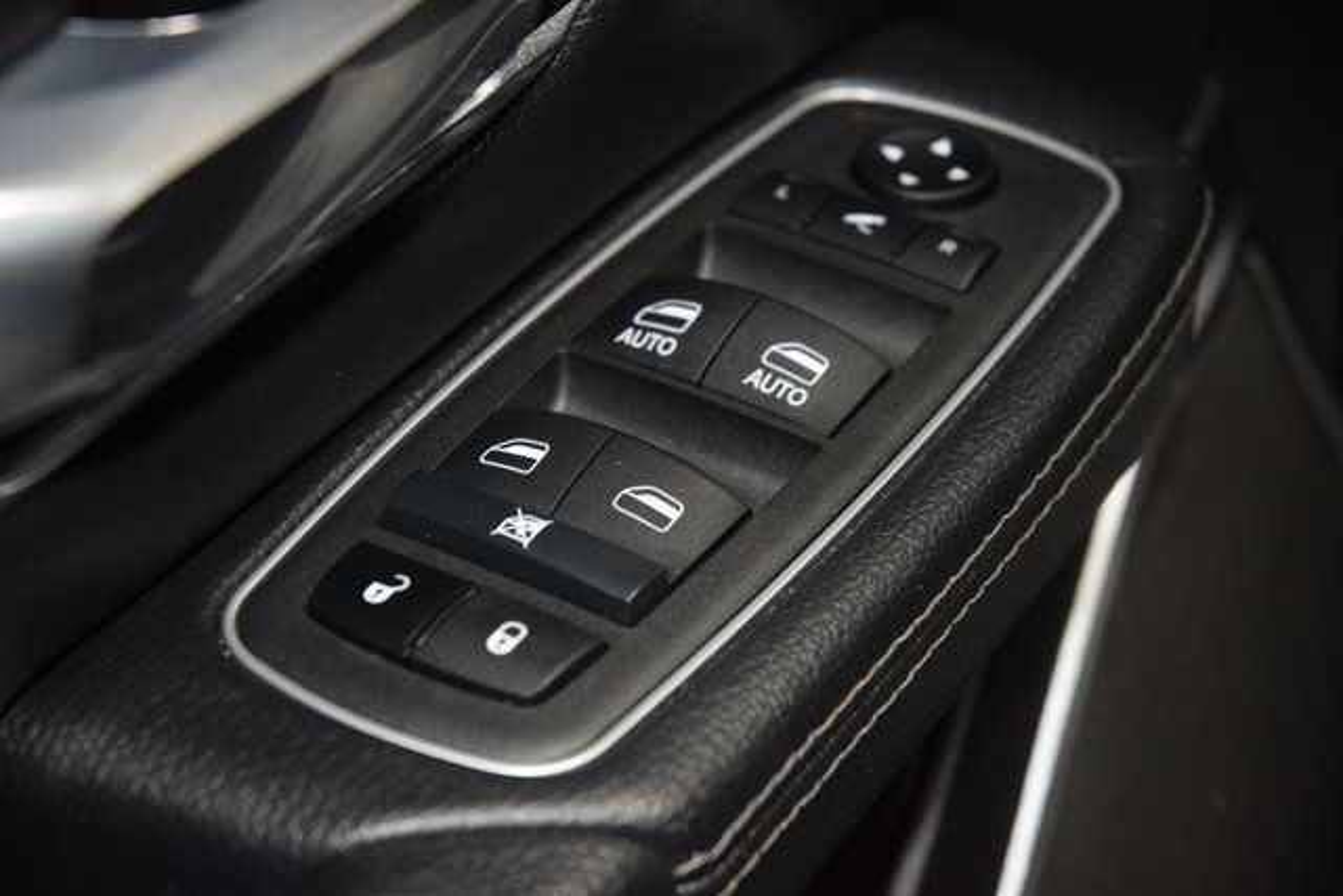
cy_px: 448
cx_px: 672
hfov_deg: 19.5
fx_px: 3918
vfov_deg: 13.0
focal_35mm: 105
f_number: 4.5
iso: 1250
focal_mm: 70
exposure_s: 1/60
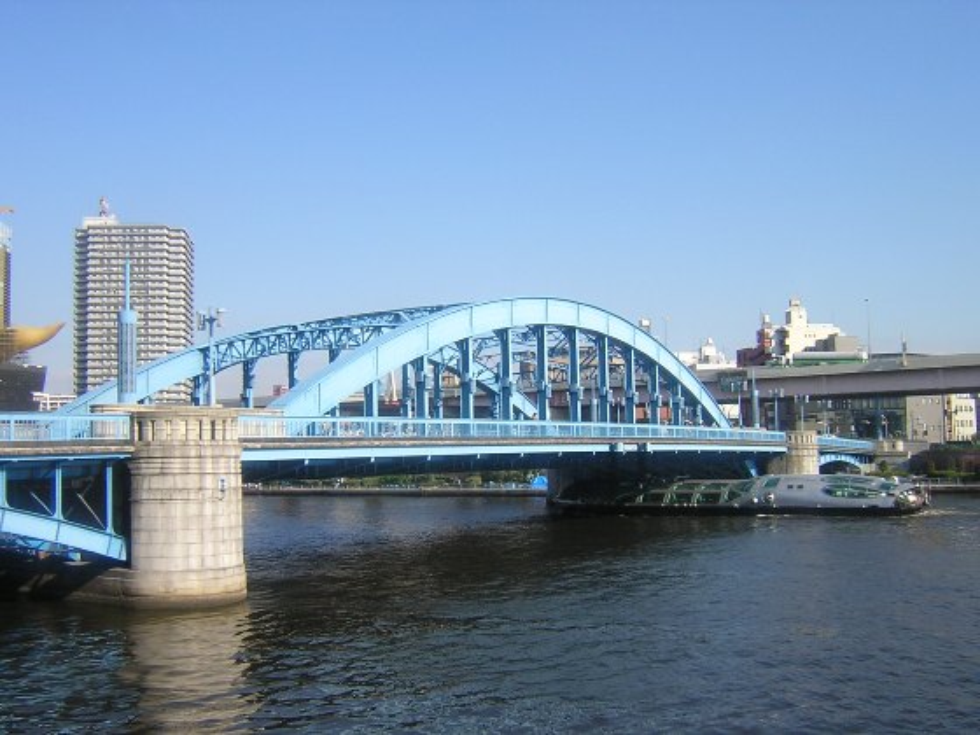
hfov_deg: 51.4
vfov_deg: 39.7
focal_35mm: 36
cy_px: 368
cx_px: 490
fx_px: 1019
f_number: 5.2
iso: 100
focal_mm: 4.7
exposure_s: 1/270
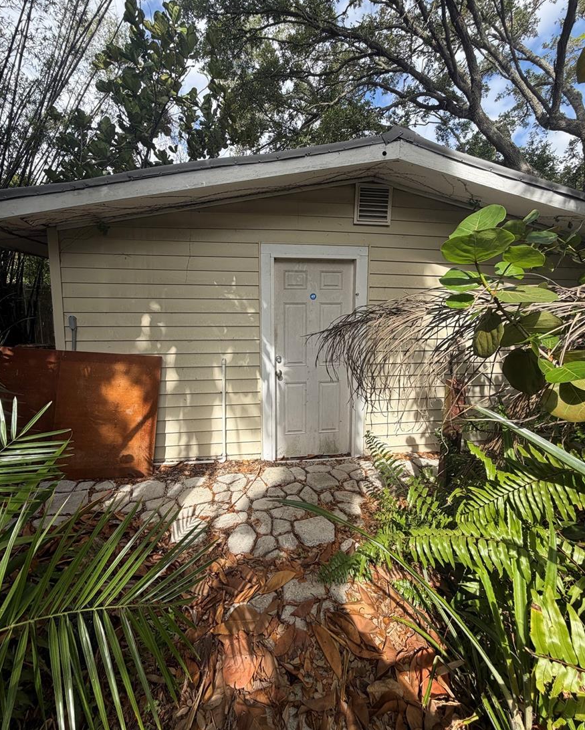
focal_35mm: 15
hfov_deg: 84.1
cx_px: 287
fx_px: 324
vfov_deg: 96.7
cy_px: 342
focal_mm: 2.22
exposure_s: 1/613
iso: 40
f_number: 2.2
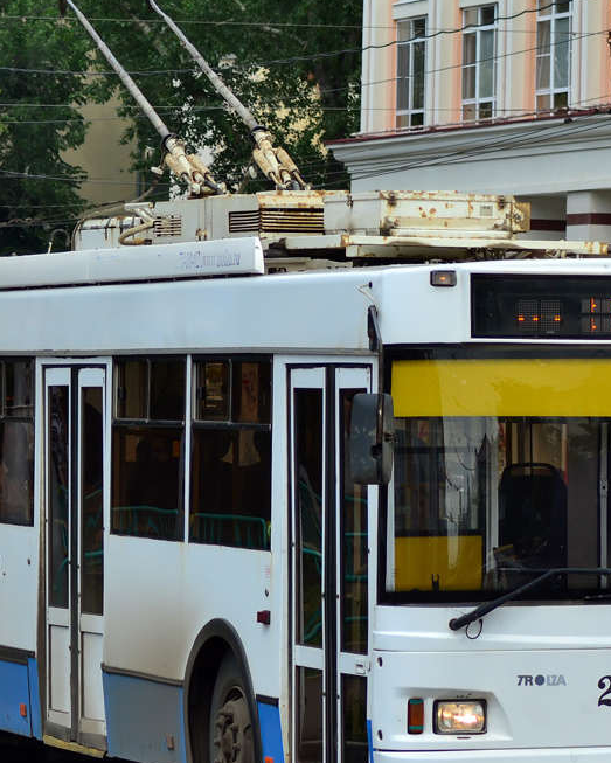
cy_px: 415
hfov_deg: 8.5
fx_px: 4088
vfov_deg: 10.7
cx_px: 382
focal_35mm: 181
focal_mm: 70
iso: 200
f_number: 6.3
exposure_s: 1/800
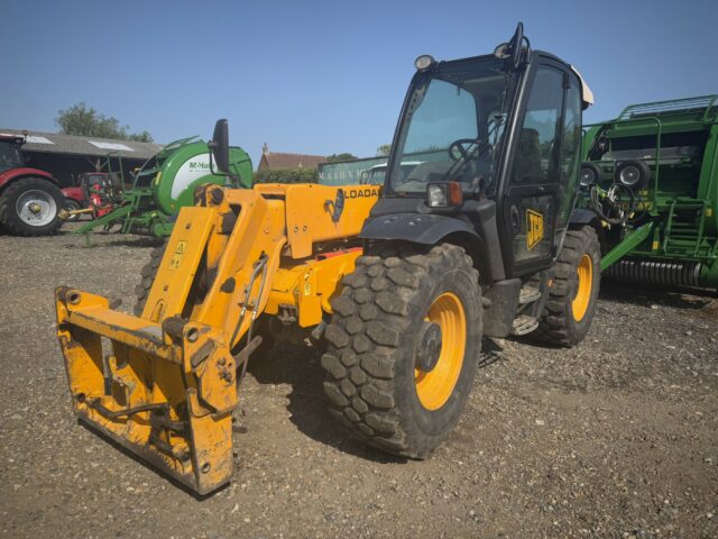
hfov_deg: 71.6
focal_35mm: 24
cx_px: 359
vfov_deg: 56.8
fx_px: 498
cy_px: 270
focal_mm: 6.76
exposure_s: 1/4405
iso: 80
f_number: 1.78
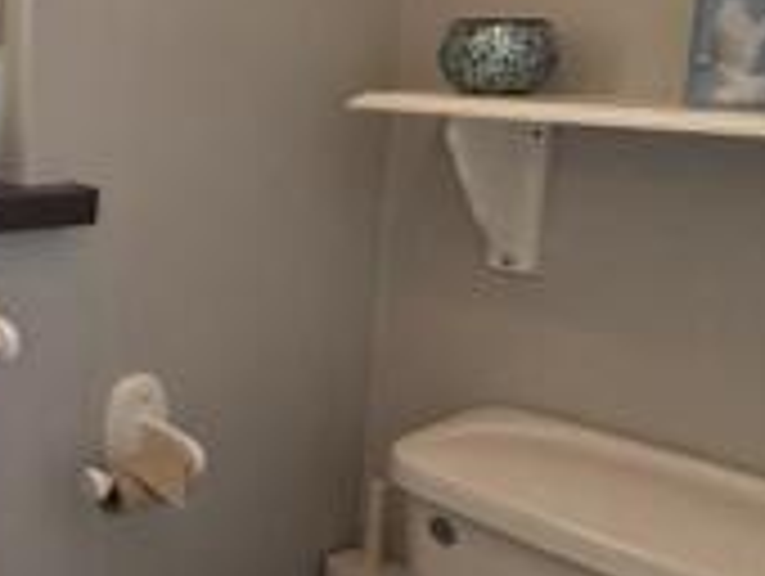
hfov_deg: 30.0
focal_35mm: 48
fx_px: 1062
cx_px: -268
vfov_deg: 30.0
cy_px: 164
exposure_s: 1/100
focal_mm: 2.22
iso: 100
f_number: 2.2
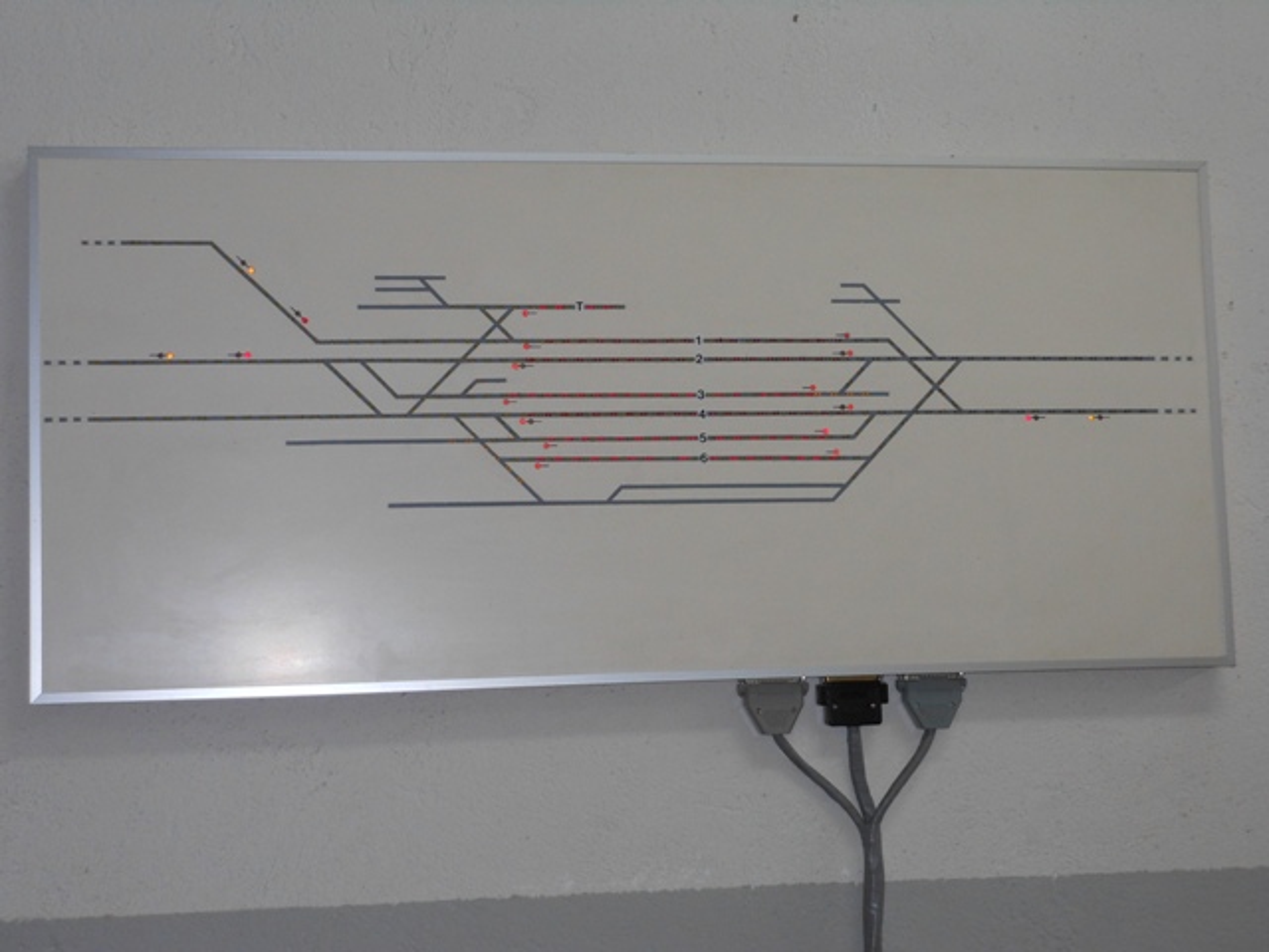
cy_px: 476
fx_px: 1980
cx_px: 634
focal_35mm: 54
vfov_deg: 27.0
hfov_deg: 35.5
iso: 200
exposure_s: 1/30
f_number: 4.9
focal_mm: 9.6
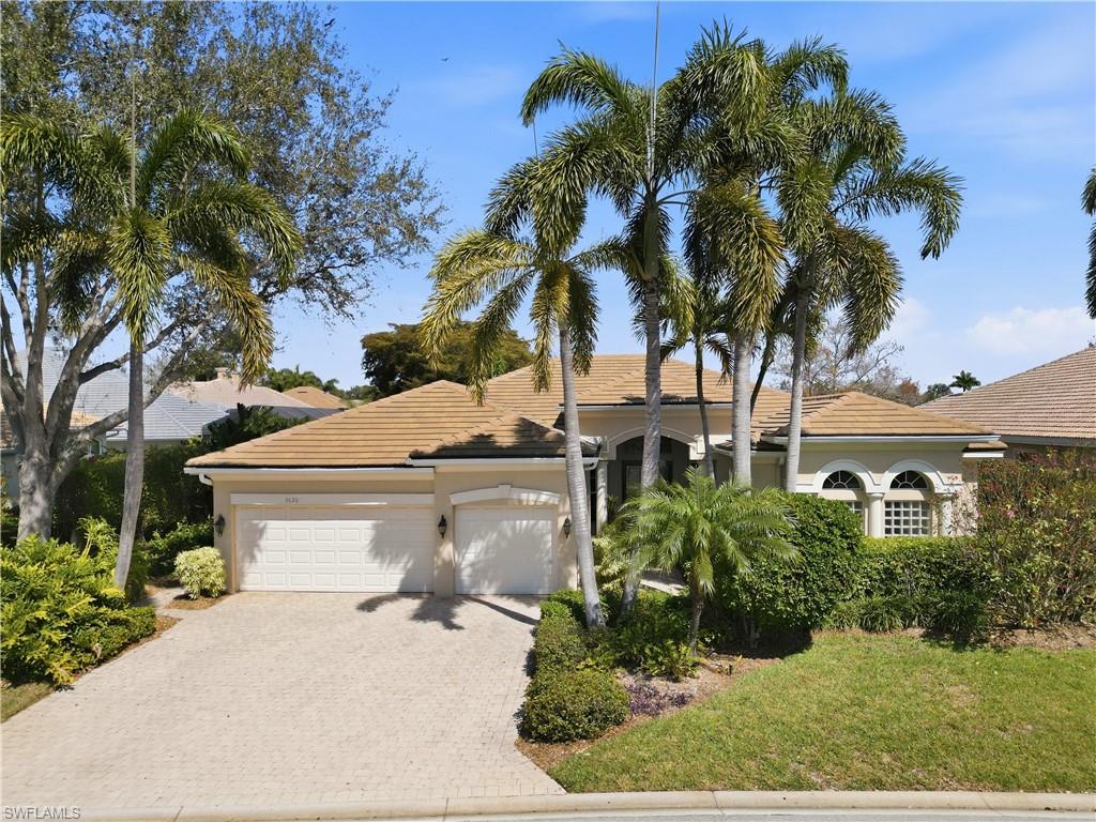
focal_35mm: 24
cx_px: 548
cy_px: 411
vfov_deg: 56.8
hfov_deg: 71.6
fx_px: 760
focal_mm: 6.7
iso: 140
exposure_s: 1/5000
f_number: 1.7
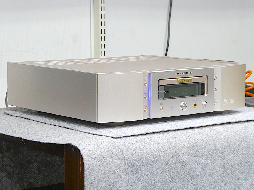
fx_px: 778
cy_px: 95
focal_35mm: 106
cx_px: 127
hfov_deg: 18.5
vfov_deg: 14.0
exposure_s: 1/6
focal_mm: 19
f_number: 5.1
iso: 200
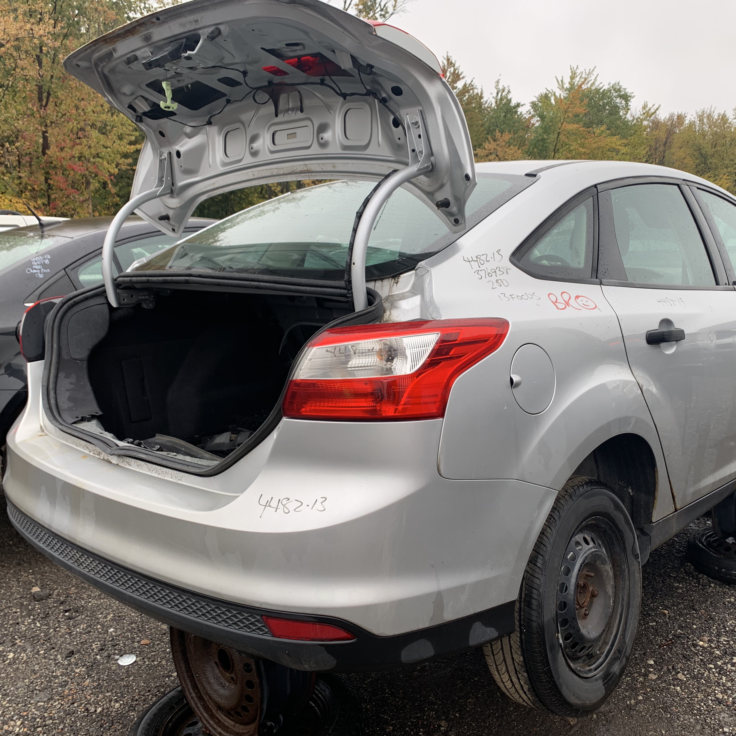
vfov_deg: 52.5
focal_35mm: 31
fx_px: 746
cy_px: 372
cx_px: 427
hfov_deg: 52.3
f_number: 1.8
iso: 25
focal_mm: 4.25
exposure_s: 1/130
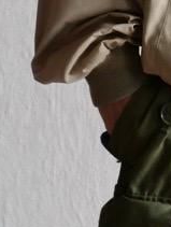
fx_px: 2331
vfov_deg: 5.5
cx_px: 288
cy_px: -59
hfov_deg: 4.2
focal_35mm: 355
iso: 1250
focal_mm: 44
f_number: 3.9
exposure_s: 1/100
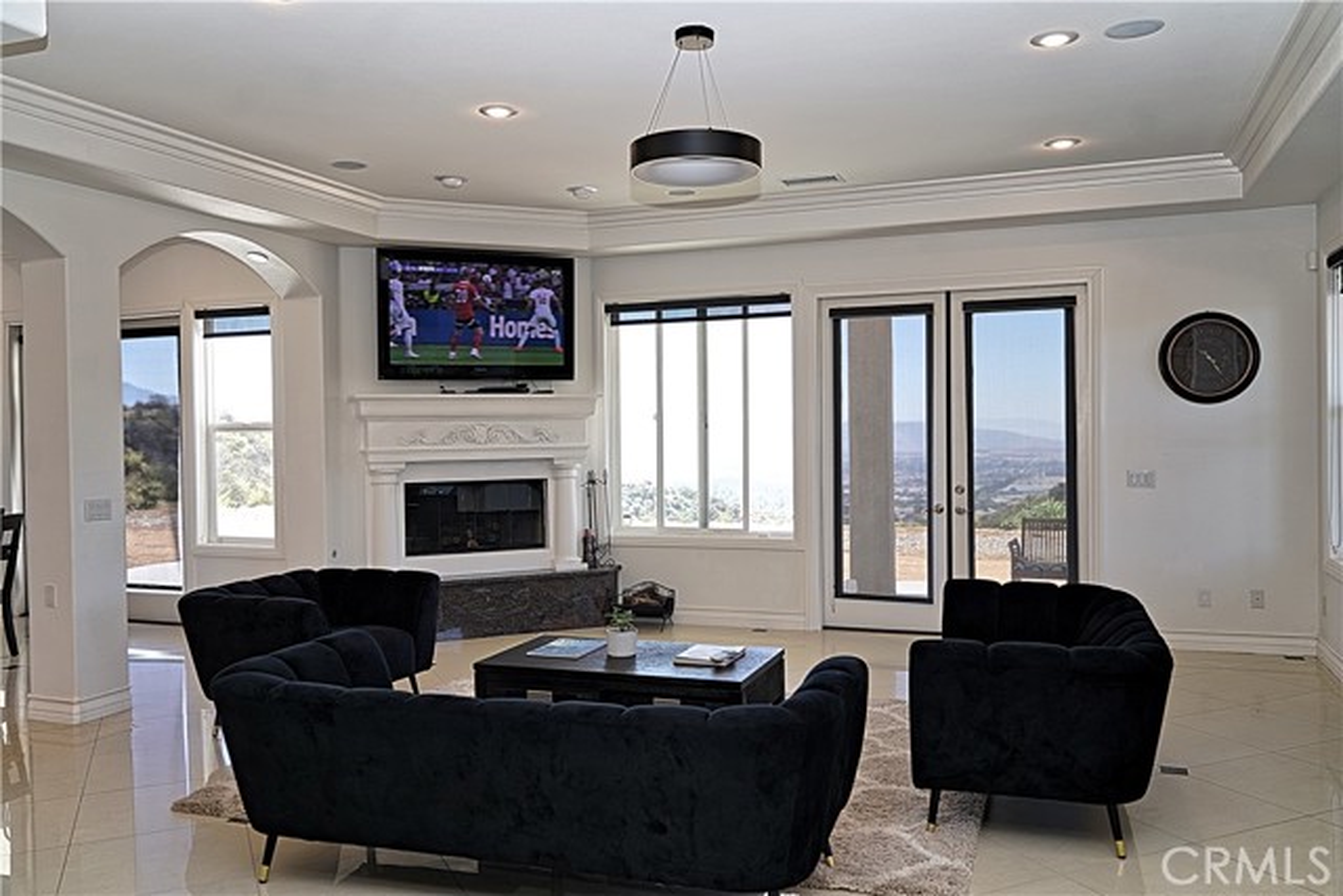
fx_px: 1082
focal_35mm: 29
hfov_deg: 63.6
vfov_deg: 45.0
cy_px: 448
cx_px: 672
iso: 100
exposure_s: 1/60
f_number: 4
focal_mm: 29
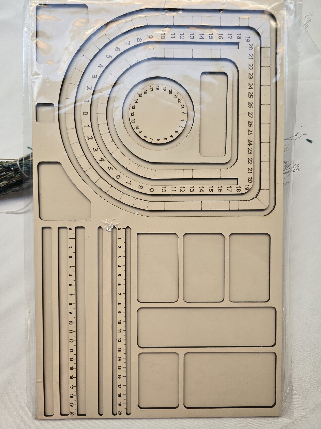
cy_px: 214
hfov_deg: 58.9
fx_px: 284
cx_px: 160
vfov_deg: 73.9
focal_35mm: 23
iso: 50
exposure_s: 1/180
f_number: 1.7
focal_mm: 6.3
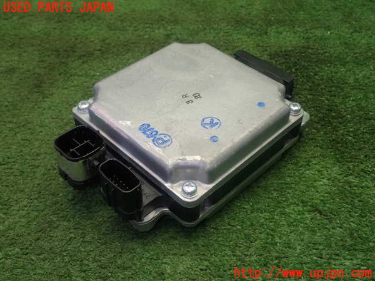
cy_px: 140
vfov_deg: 35.1
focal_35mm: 41
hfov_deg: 45.8
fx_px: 444
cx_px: 188
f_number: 2.8
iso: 200
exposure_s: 1/50
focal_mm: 7.31
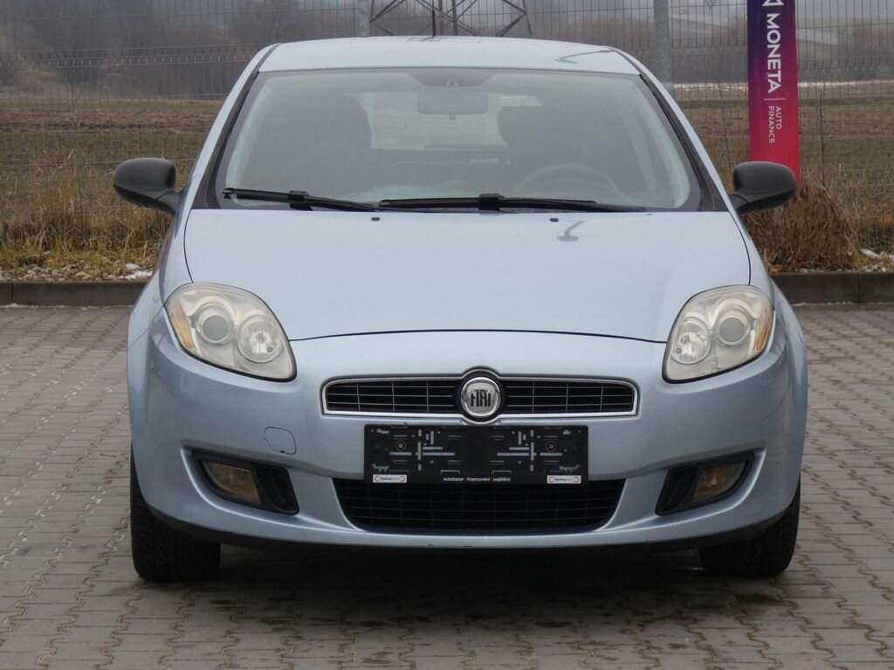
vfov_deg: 14.1
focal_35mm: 105
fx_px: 2712
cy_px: 335
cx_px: 447
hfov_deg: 18.7
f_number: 5
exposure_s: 1/125
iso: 80
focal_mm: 18.8
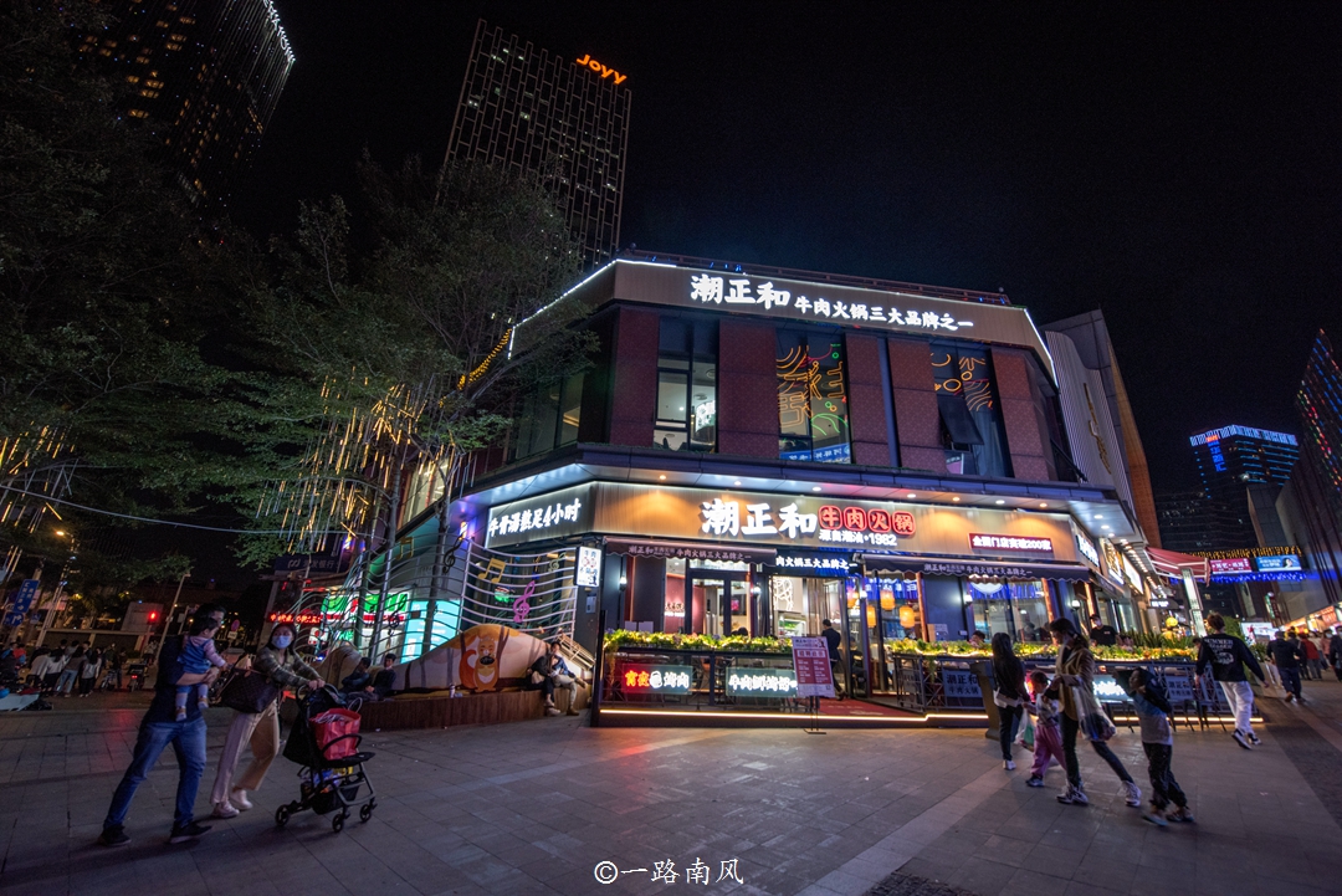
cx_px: 671
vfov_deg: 81.3
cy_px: 448
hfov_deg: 104.2
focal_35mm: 14
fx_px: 522
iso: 1250
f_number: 5.6
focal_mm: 14
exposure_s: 1/60
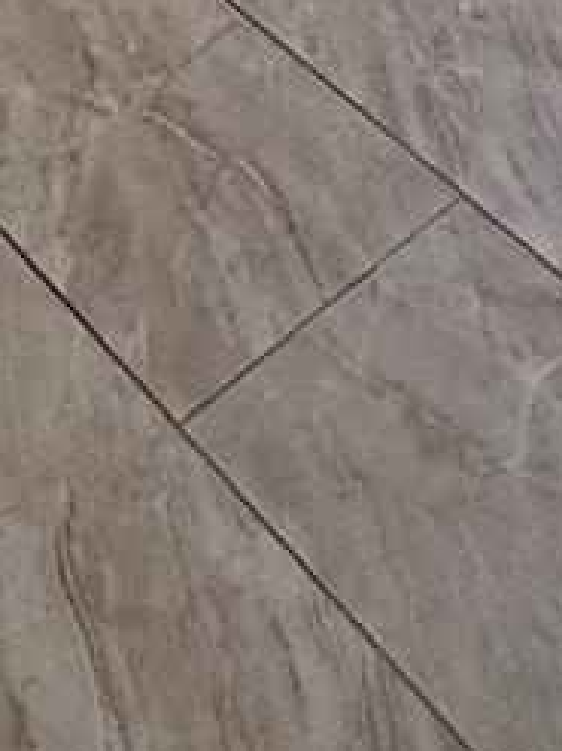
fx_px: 1885
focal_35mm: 87
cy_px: -1225
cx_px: 143
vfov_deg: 13.3
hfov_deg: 16.9
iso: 80
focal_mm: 2.22
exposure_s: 1/121
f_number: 2.2
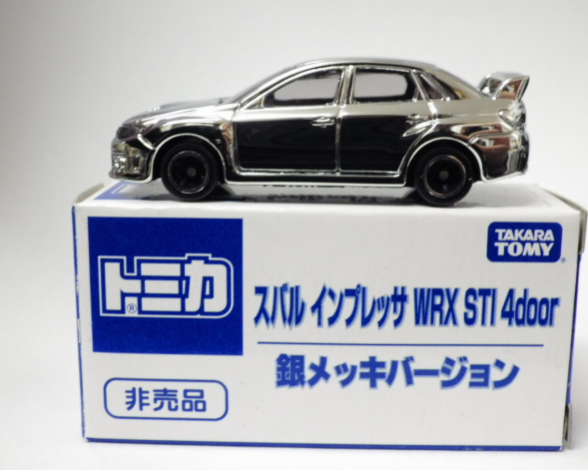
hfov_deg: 35.4
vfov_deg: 28.6
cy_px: 236
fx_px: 922
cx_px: 292
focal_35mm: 53
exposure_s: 1/30
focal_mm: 9
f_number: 3.8
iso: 800
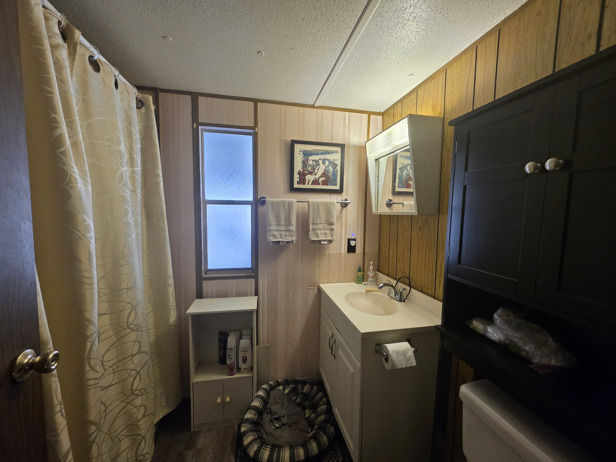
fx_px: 231
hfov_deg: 106.2
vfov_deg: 89.9
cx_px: 308
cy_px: 231
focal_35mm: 13
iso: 250
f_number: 1.9
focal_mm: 2.2
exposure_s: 1/120
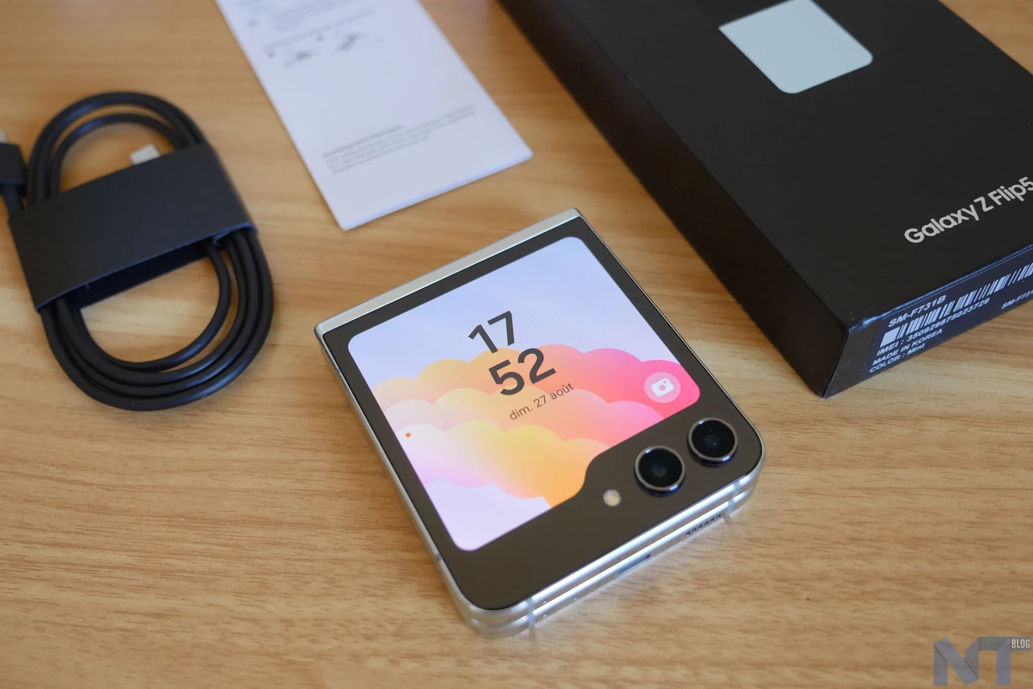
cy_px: 344
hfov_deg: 57.2
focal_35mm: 33
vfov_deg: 40.0
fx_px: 947
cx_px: 516
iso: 500
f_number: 2.8
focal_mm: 16
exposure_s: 1/60
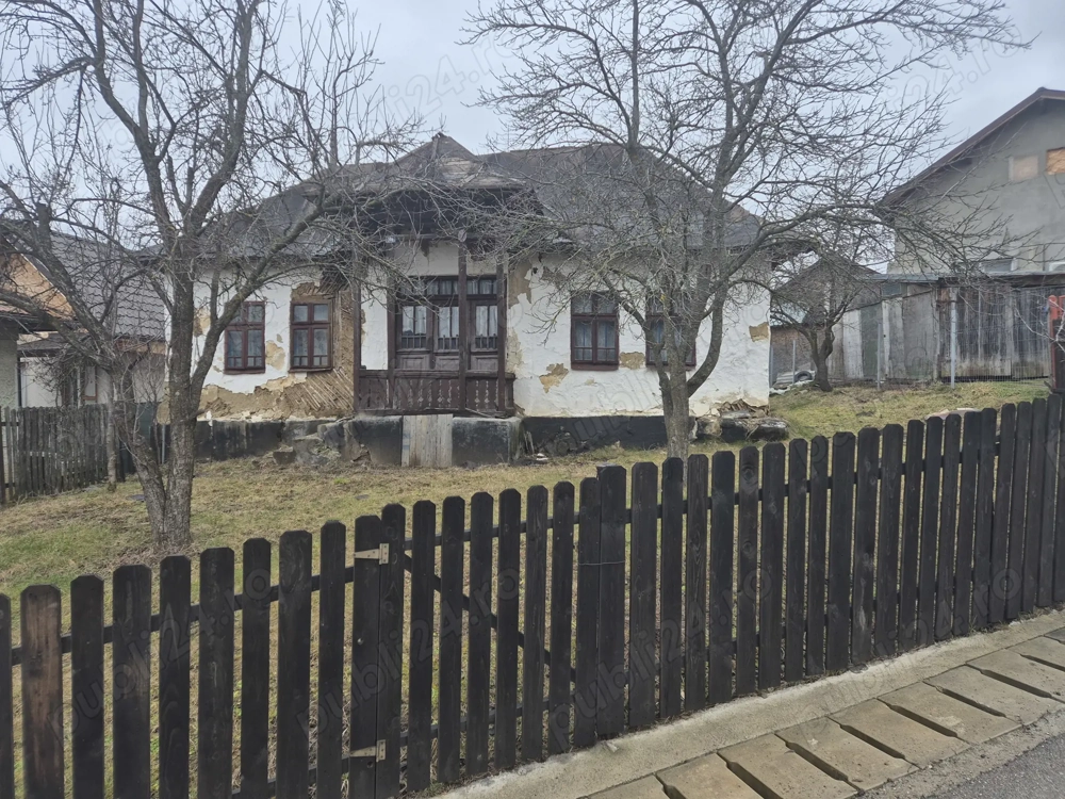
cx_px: 532
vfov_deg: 58.9
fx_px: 708
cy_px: 400
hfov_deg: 73.9
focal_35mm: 23
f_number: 1.8
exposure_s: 1/180
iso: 80
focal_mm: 5.4
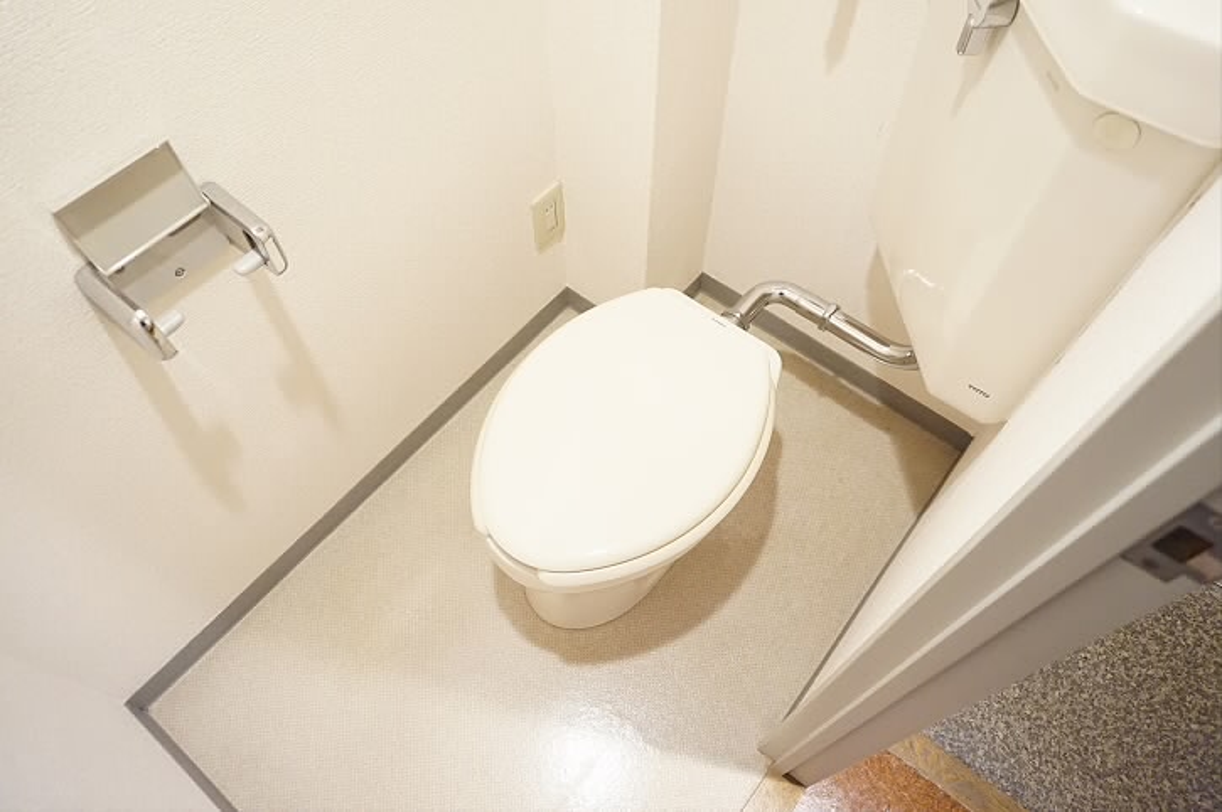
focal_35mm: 24
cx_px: 611
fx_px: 814
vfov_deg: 53.0
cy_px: 406
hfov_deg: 73.8
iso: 3200
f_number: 3.5
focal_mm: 16
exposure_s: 1/60
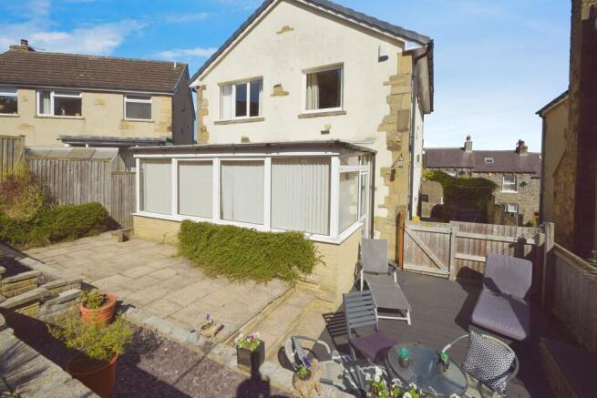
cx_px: 298
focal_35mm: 15
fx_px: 249
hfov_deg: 100.4
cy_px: 199
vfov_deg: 77.4
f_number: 13
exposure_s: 1/500
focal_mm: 10
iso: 200
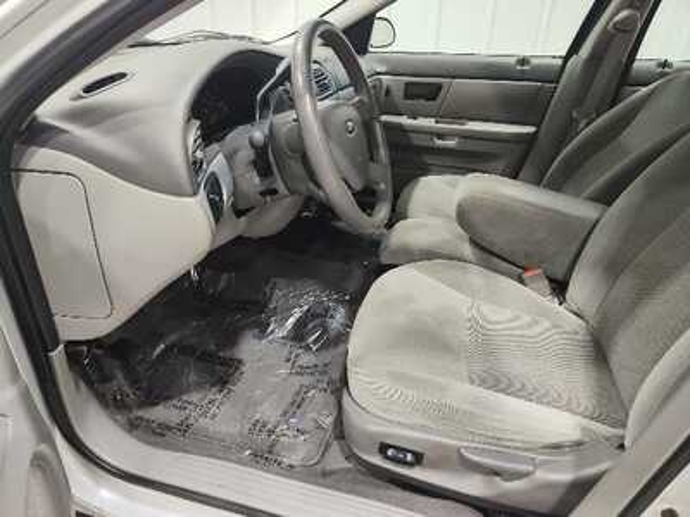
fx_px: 458
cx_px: 345
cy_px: 258
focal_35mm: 23
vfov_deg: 58.9
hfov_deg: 73.9
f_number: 1.8
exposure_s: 1/120
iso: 400
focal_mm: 5.56
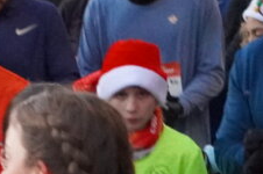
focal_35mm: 468
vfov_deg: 2.9
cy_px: 224
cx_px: -422
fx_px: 3413
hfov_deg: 4.3
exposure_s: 1/160
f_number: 4.5
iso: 6400
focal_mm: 55
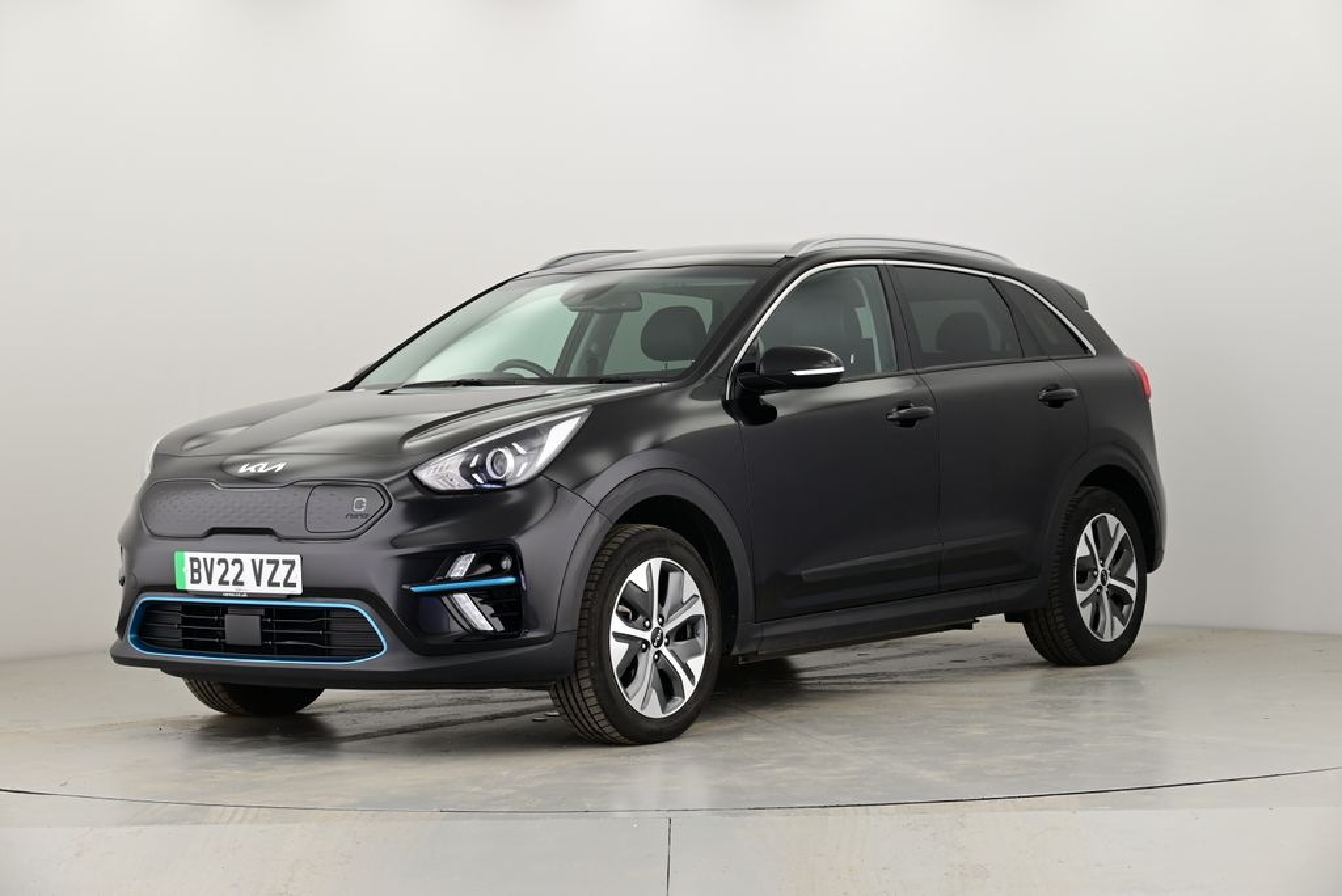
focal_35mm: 73
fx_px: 2723
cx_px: 671
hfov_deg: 27.7
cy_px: 448
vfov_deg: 18.7
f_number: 8
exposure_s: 1/40
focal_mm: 73
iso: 500
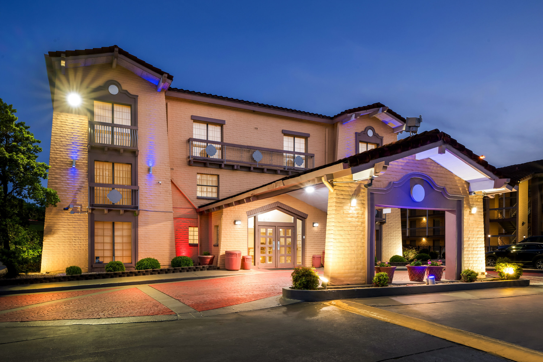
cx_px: 272
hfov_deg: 85.4
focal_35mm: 20
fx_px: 294
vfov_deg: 63.2
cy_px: 181
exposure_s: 1
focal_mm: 19.5
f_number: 16
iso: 250
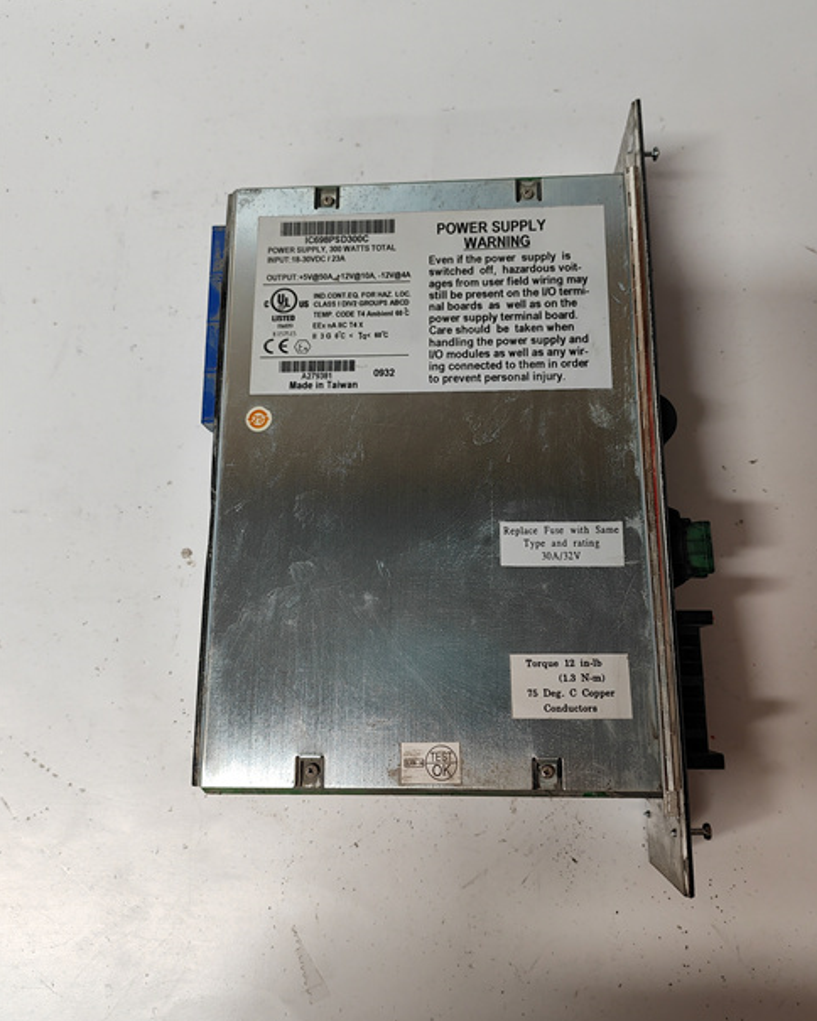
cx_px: 417
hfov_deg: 50.0
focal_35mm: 29
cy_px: 474
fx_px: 877
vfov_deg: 60.4
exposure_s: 1/100
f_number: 1.9
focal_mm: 6.12
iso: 640
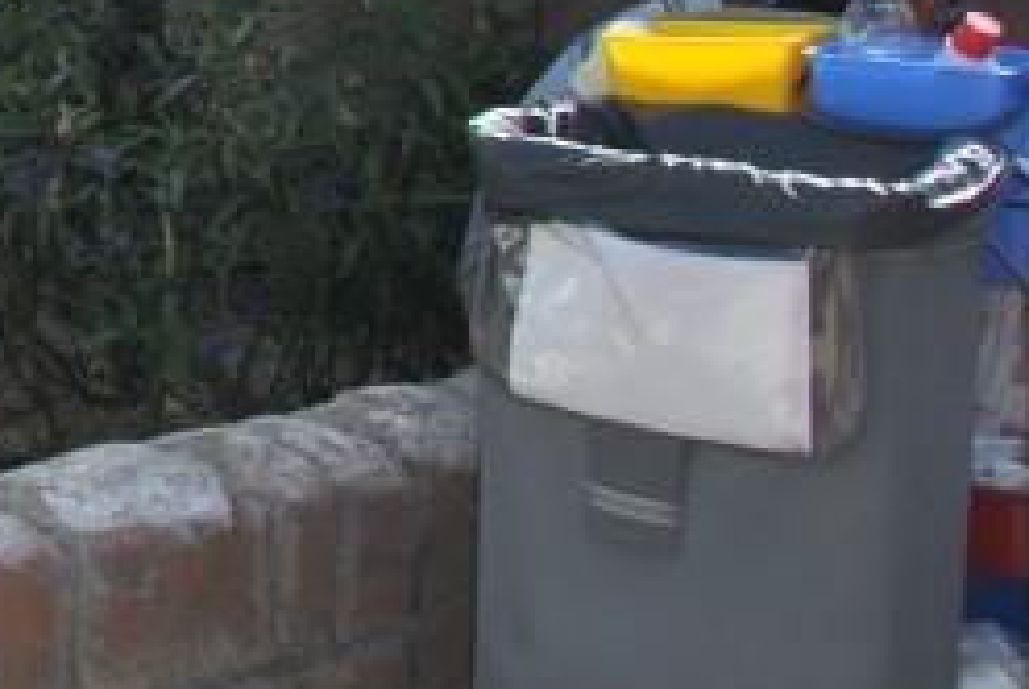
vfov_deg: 10.6
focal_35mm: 125
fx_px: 3577
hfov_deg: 13.0
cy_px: -386
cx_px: -1334
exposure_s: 1/200
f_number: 8
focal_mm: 18
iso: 100
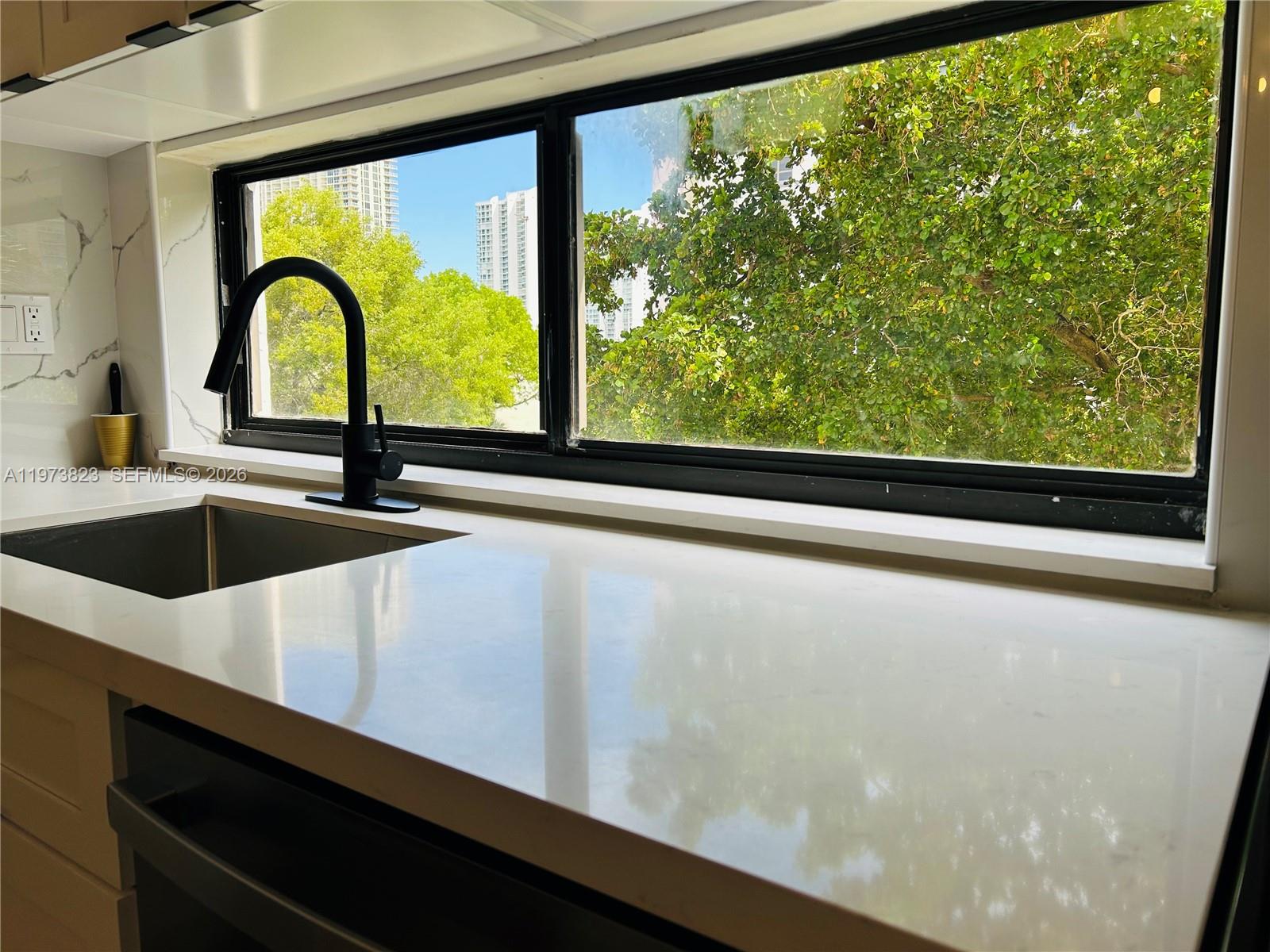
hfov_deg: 67.3
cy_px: 476
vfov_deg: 53.1
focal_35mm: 26
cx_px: 635
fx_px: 954
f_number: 1.5
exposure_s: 1/360
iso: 50
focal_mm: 5.7
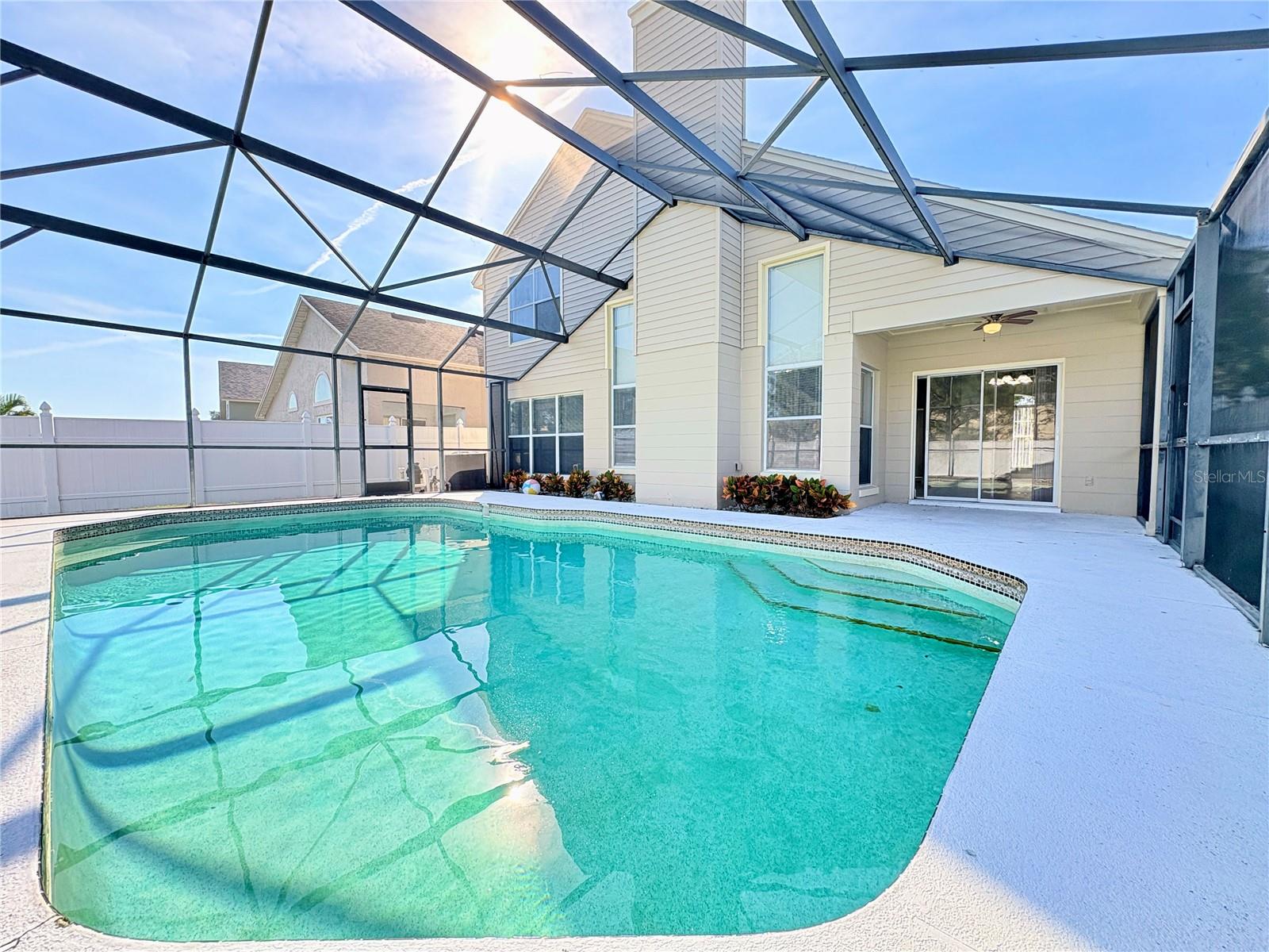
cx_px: 634
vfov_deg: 85.7
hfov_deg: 102.1
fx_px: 513
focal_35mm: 14
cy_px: 476
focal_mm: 2.22
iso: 64
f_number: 2.2
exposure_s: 1/272
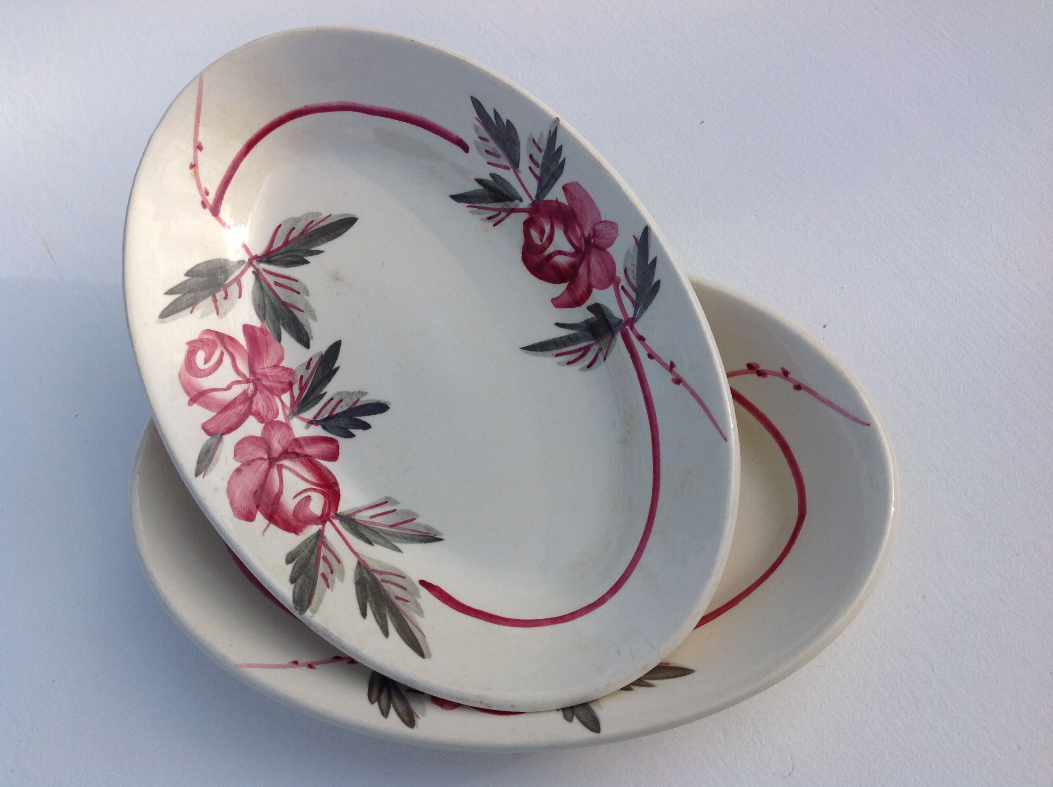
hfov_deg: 52.7
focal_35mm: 35
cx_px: 526
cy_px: 394
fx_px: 1063
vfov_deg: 40.6
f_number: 2.4
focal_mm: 4.28
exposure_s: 1/1779
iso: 50
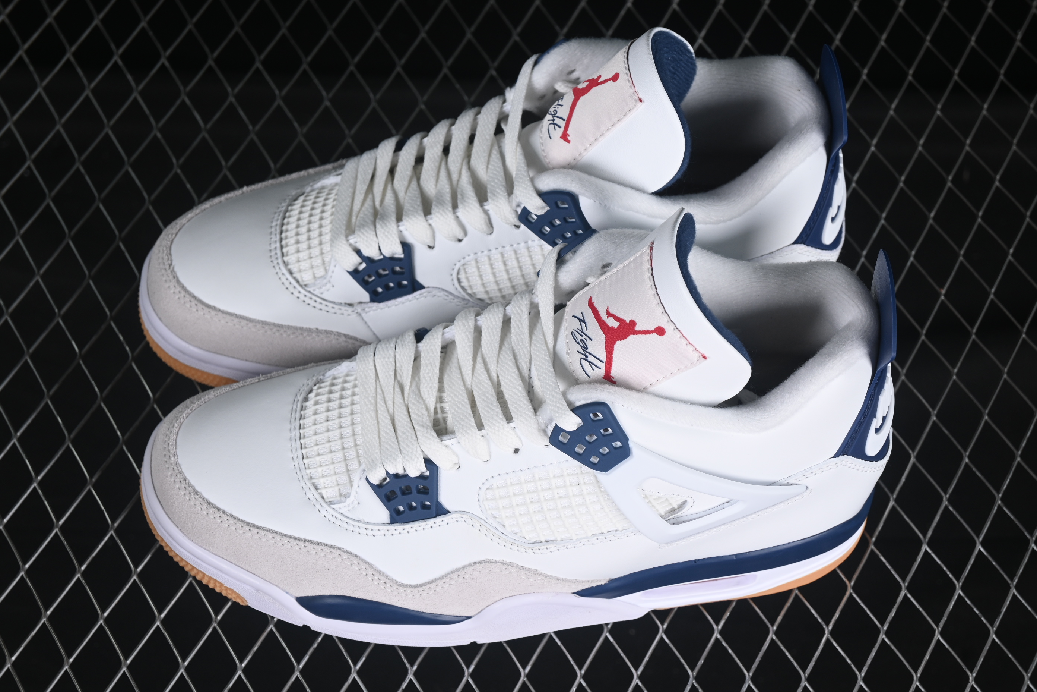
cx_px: 518
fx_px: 2160
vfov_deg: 18.2
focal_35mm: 75
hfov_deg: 27.0
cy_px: 346
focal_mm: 50
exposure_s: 1/80
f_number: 7.1
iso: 160
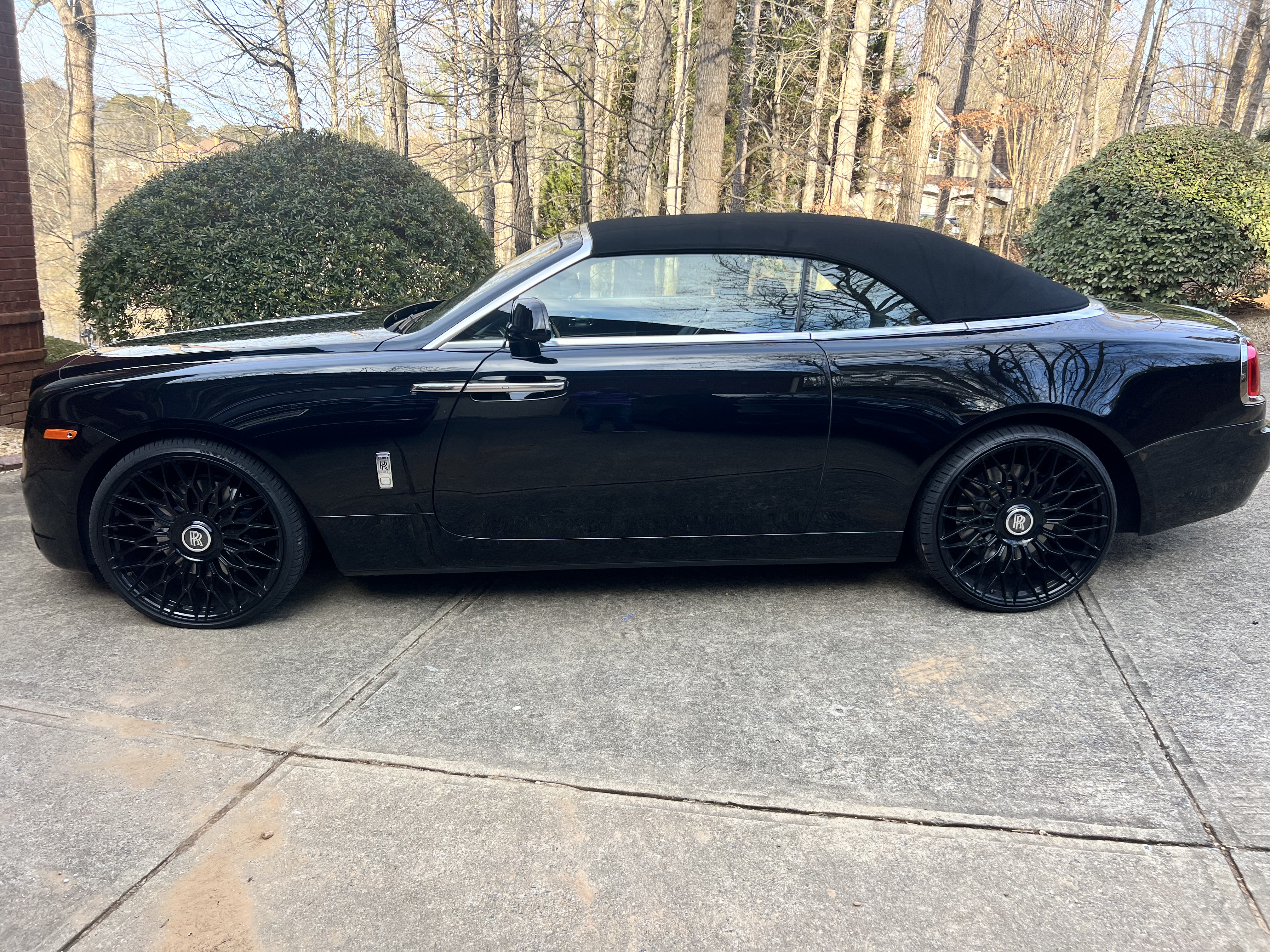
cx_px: 635
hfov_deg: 67.3
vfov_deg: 53.1
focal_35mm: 26
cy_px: 476
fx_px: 954
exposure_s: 1/374
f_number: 1.5
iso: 50
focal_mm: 5.7
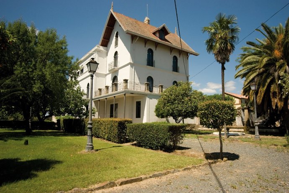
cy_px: 96
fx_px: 181
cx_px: 144
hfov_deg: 77.2
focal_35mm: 22
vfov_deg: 56.3
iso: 200
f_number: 4
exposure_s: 1/4000
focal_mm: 15
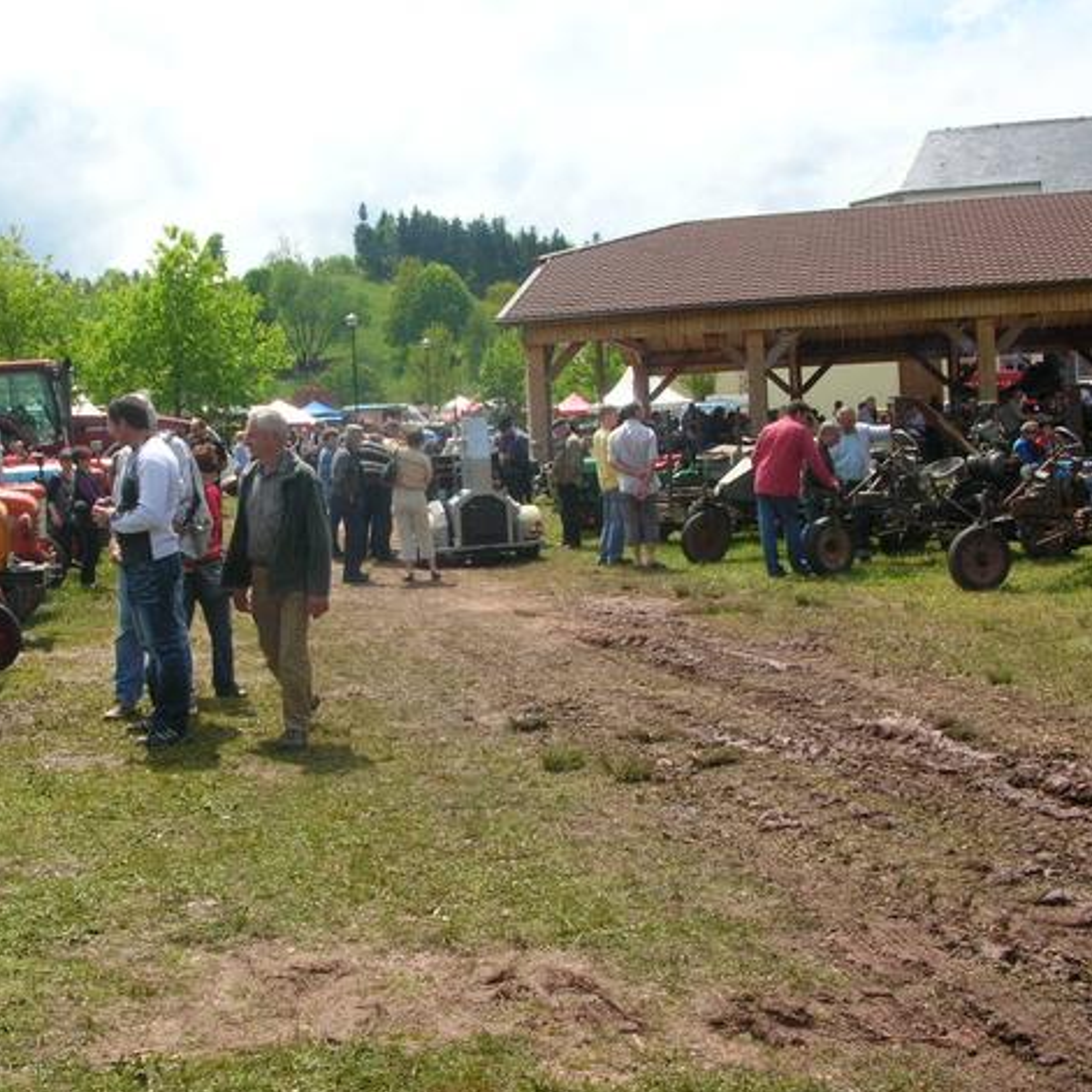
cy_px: 552
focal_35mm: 42
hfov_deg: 39.9
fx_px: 1499
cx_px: 443
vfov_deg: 40.0
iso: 50
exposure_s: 1/239
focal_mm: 5.8
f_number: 5.6
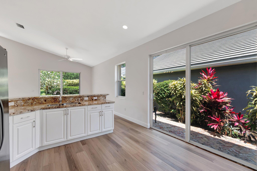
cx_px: 128
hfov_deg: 100.4
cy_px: 86
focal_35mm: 15
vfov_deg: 77.3
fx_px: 107
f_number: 8
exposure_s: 1/100
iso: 1100
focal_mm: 10
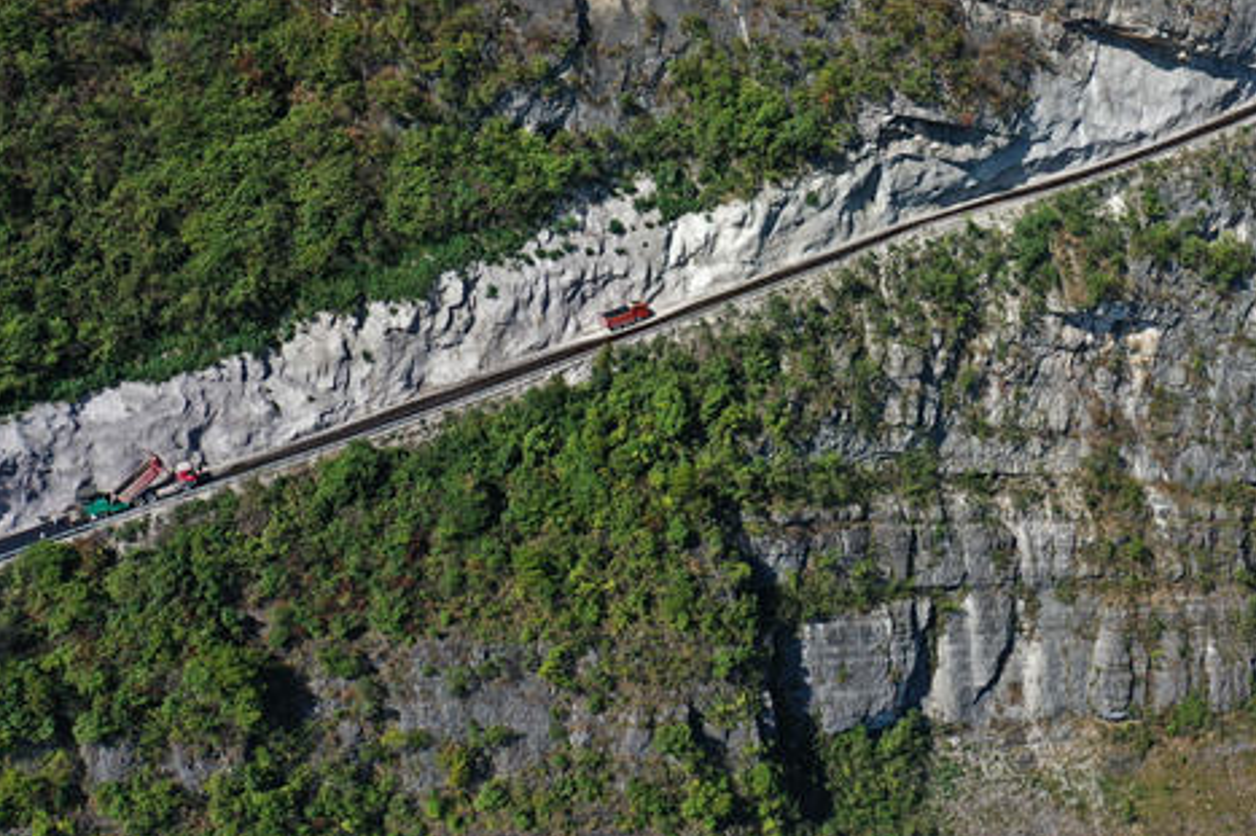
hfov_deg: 40.3
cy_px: 130
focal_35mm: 48
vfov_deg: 27.3
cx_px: 893
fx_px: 1674
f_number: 4
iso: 100
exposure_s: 1/640
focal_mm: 10.26
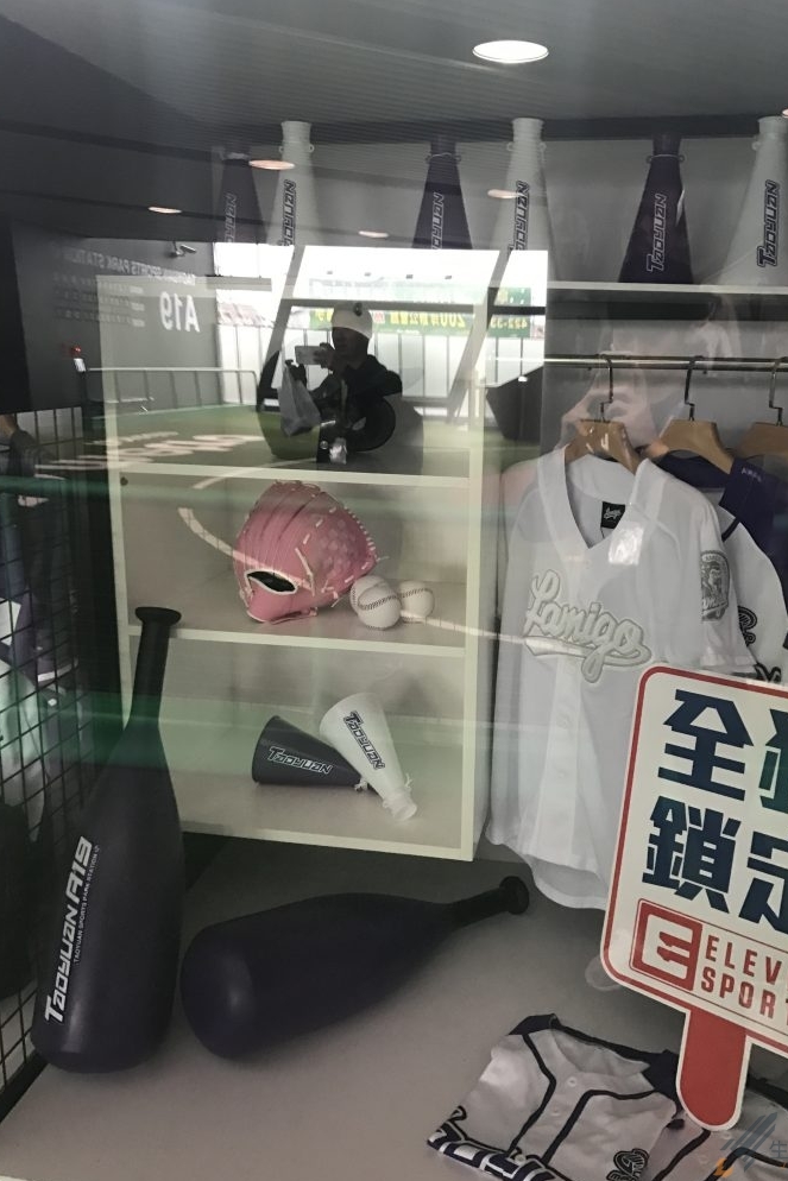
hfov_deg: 43.5
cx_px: 442
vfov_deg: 61.9
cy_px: 598
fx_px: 985
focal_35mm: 30
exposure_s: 1/15
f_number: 1.8
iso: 64
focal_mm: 3.99
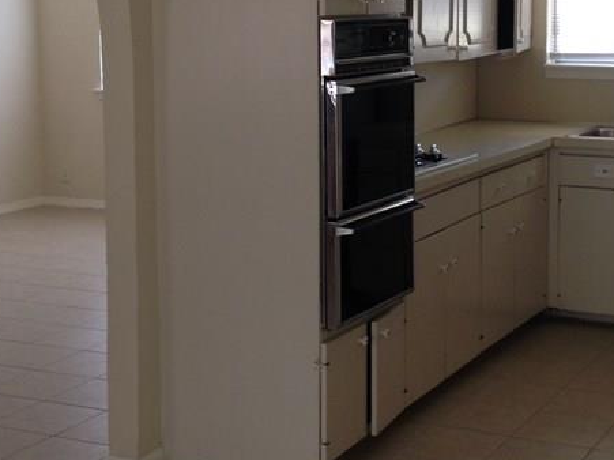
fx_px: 1330
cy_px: 122
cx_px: 415
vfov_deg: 19.5
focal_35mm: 75
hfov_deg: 25.8
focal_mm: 4.12
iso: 50
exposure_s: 1/20
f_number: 2.4
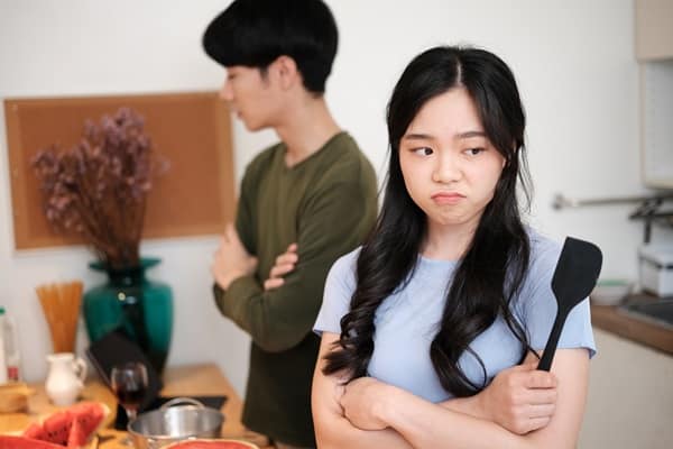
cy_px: 224
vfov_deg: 27.0
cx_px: 336
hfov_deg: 39.6
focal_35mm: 50
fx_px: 935
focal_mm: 33
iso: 400
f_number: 1.4
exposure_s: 1/500
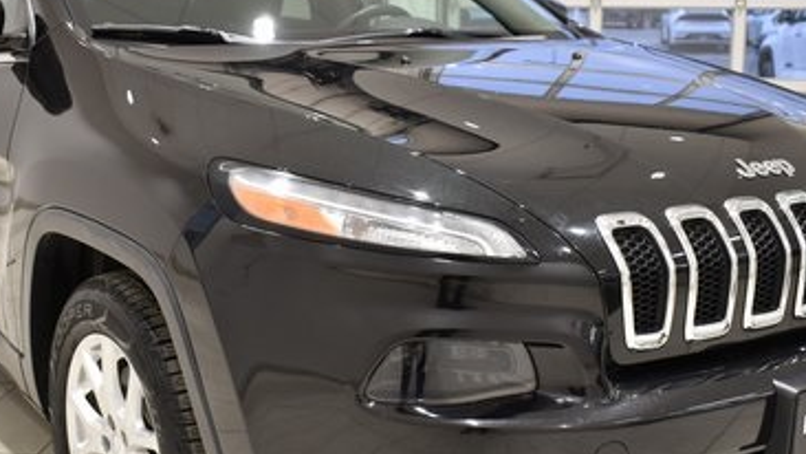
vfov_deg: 21.8
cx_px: 355
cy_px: 261
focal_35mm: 55
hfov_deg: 37.8
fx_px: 1176
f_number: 3.5
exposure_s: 1/30
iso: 360
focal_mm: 20
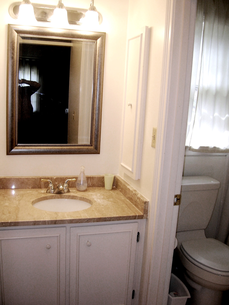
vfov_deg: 54.0
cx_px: 114
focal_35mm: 34
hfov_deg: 41.8
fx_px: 300
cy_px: 152
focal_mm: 5.7
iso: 50
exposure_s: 1/30
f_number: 2.9
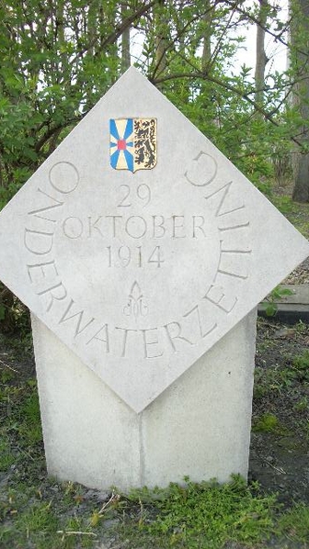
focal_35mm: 35
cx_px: 143
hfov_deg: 33.7
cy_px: 274
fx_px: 510
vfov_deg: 56.6
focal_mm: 5.7
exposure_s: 1/200
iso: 80
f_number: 2.9
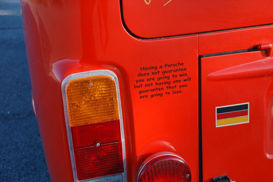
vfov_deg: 28.0
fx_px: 364
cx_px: 136
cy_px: 91
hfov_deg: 41.1
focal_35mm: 48
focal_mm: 32
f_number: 4.2
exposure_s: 1/400
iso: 400
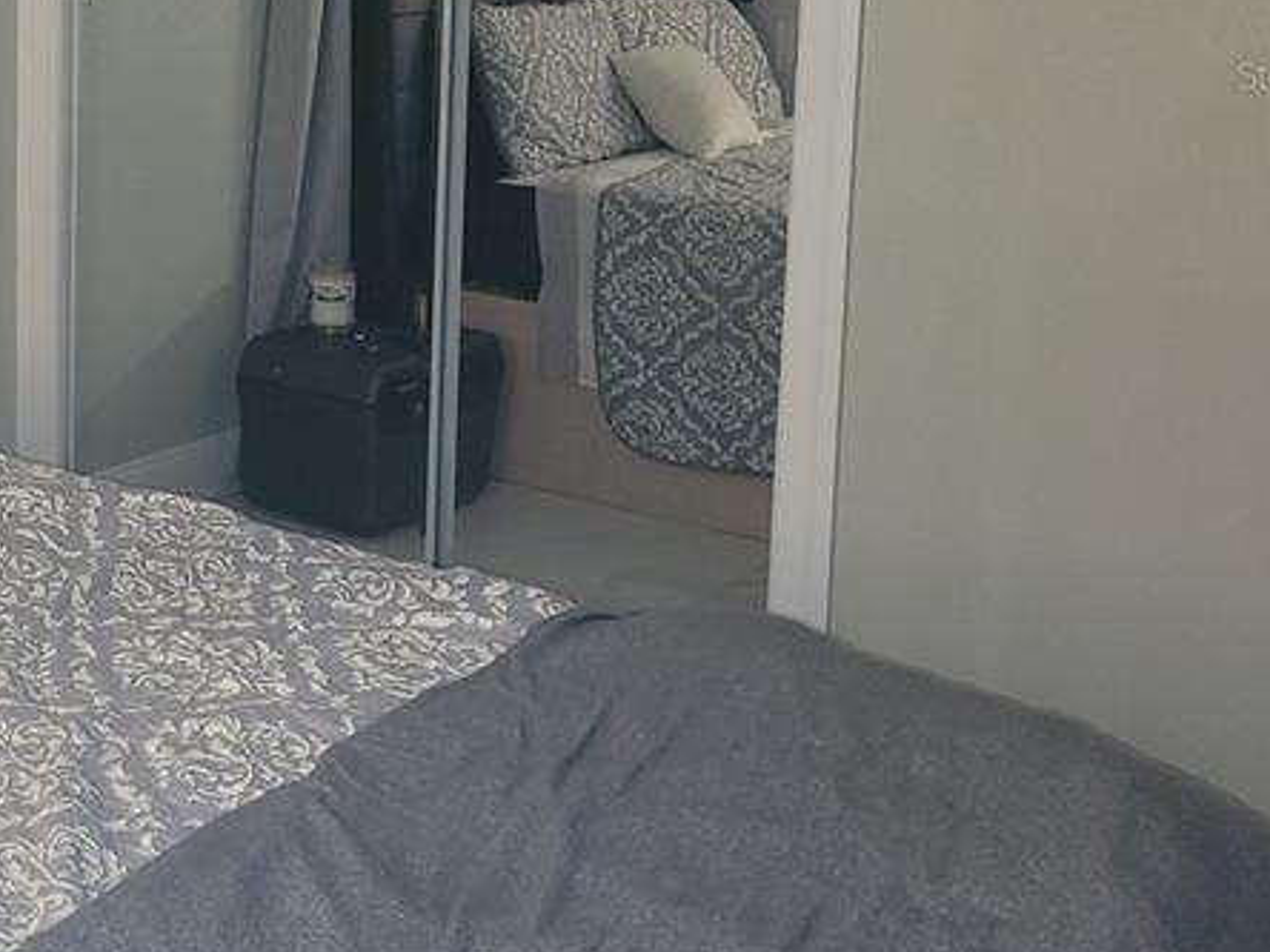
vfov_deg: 23.7
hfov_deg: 29.6
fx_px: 2201
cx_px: -54
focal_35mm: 60
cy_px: 74
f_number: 1.8
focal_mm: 5.4
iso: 125
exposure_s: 1/15
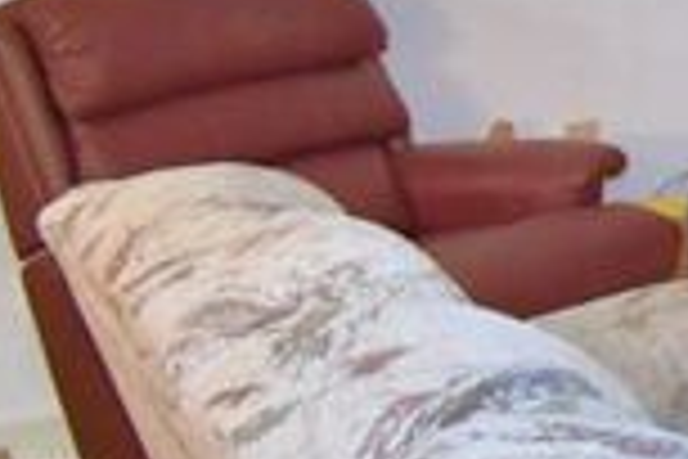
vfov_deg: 18.2
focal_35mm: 69
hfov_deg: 16.8
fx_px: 1319
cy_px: -160
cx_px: 1522
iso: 1400
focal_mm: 10
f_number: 4.5
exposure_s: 1/30
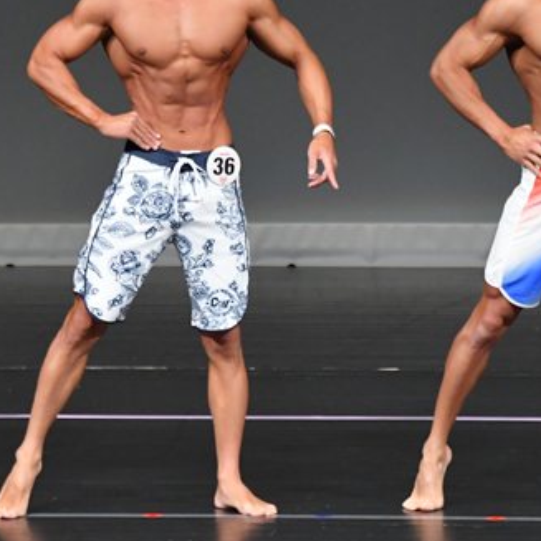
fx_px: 11210
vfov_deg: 2.8
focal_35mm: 634
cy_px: 185
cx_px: 251
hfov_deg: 2.8
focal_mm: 210
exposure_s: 1/400
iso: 4000
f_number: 5.6
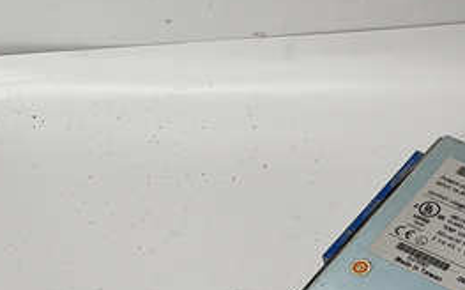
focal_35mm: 87
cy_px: 371
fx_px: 1102
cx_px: 463
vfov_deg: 14.4
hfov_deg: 22.9
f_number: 1.9
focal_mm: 6.12
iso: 640
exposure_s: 1/100
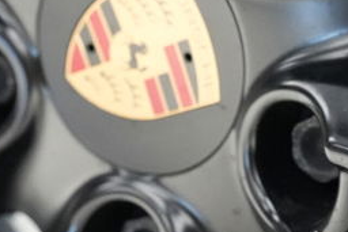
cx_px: 330
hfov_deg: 14.5
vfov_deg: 9.6
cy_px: -88
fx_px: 1354
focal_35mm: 140
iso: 10000
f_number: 4
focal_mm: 35
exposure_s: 1/40
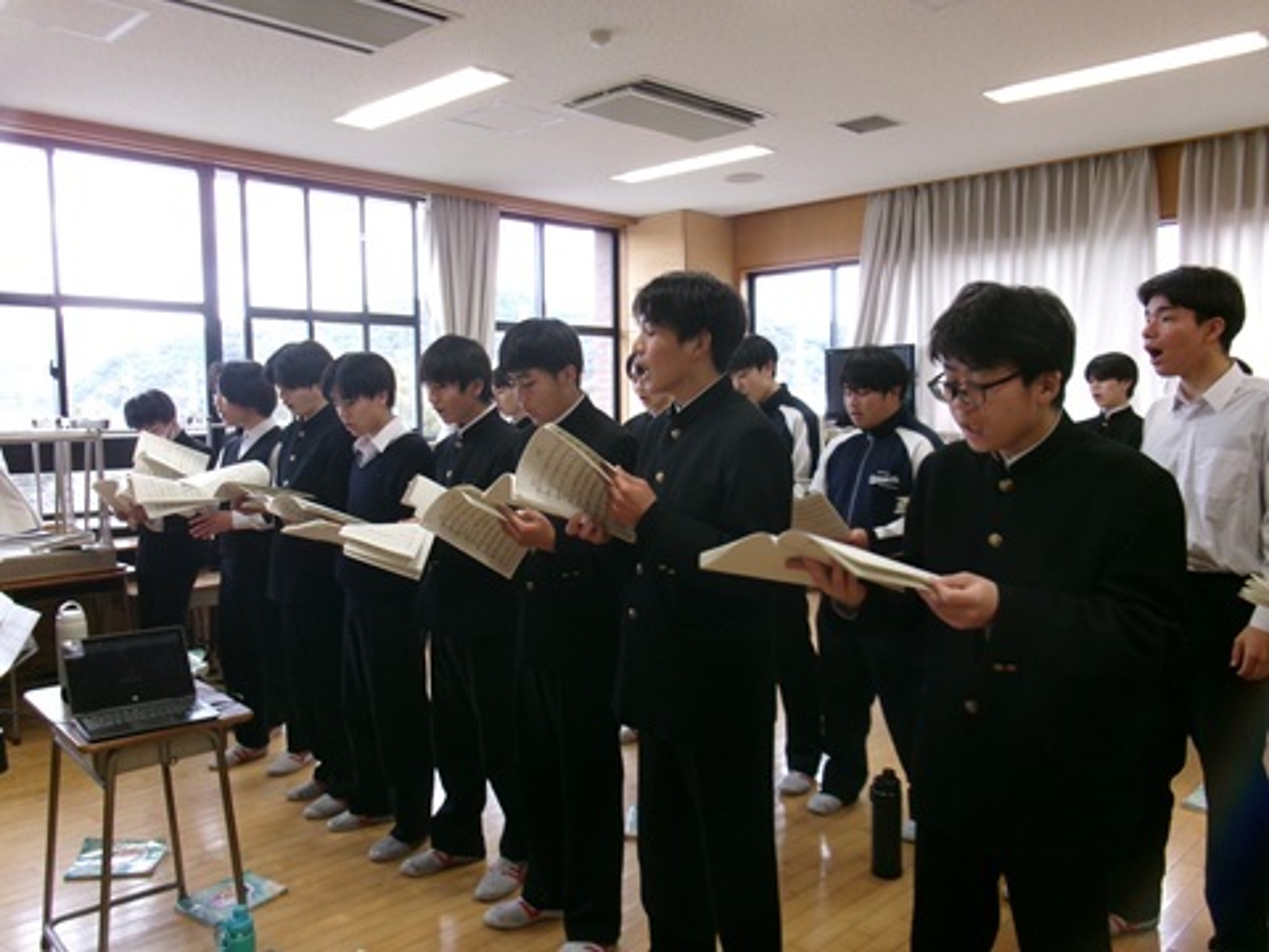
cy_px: 476
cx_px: 634
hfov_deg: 63.4
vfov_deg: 49.7
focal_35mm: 28
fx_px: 1026
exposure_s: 1/34
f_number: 3.9
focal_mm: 5.1
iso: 155
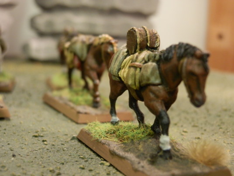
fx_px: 412
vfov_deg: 24.0
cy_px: 88
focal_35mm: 61
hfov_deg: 31.7
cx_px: 117
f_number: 3.7
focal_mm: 10.99
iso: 250
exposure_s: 1/8
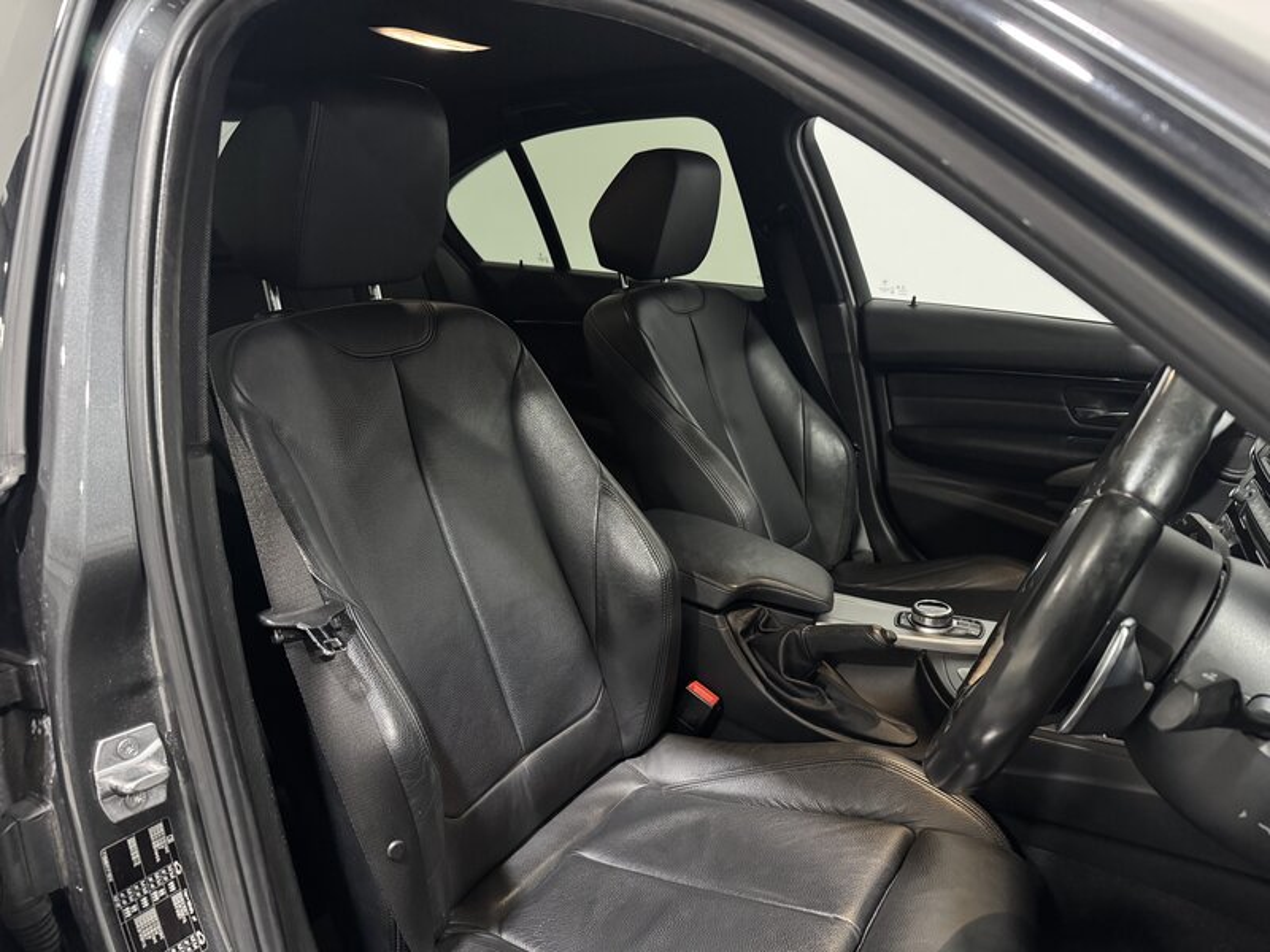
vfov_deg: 56.8
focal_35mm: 24
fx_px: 881
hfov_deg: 71.6
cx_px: 635
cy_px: 476
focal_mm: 6.76
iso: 800
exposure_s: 1/25
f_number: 1.78
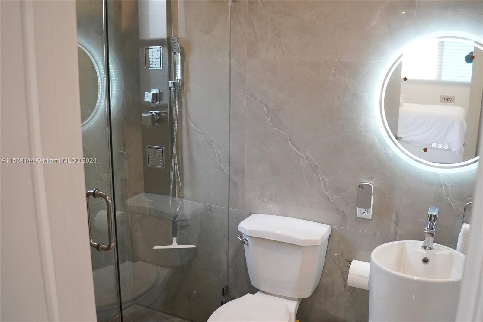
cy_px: 161
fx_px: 402
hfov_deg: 61.9
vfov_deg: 43.6
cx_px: 242
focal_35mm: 30
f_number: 2.8
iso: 800
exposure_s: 1/250
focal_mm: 20
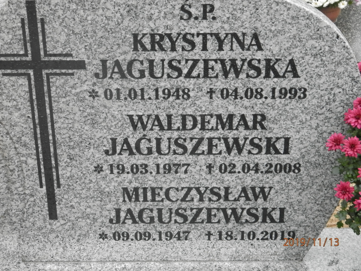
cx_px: 180
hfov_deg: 28.6
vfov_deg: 21.6
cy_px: 136
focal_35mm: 68
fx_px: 709
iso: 400
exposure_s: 1/15
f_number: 4
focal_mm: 12.2
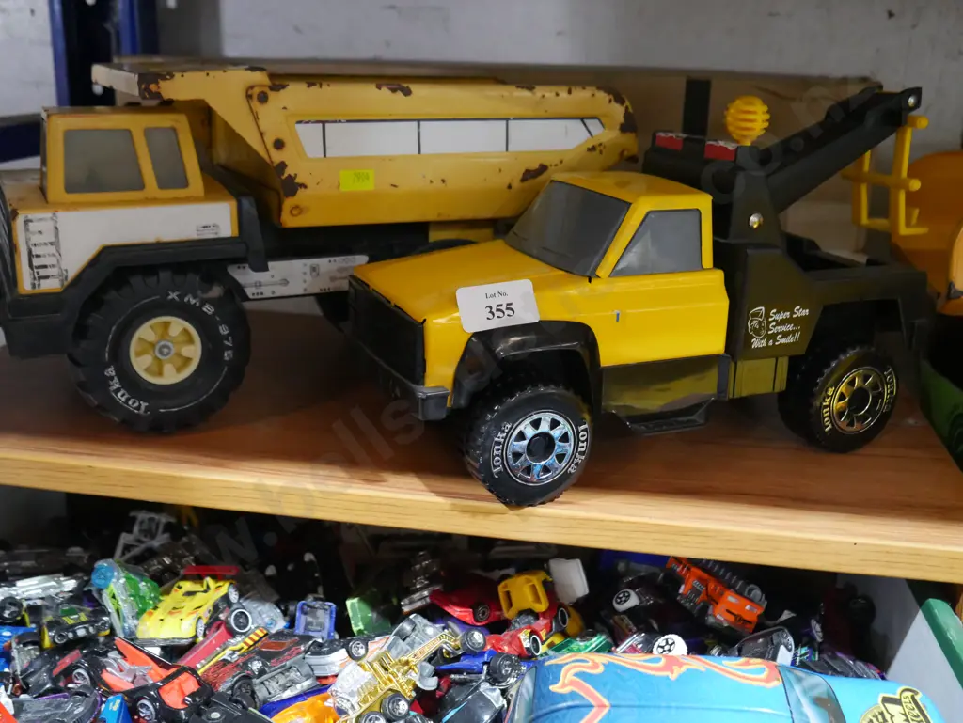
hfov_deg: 49.0
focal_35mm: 38
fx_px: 1058
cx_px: 482
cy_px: 362
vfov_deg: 37.8
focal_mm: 19
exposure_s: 1/60
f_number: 4.1
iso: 2500
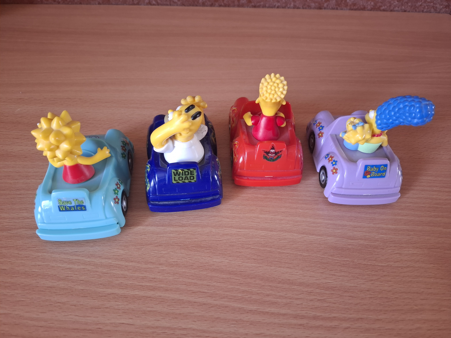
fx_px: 300
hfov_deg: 73.9
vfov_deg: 58.9
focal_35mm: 23
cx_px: 226
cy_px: 169
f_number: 1.8
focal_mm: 5.54
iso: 250
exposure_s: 1/33
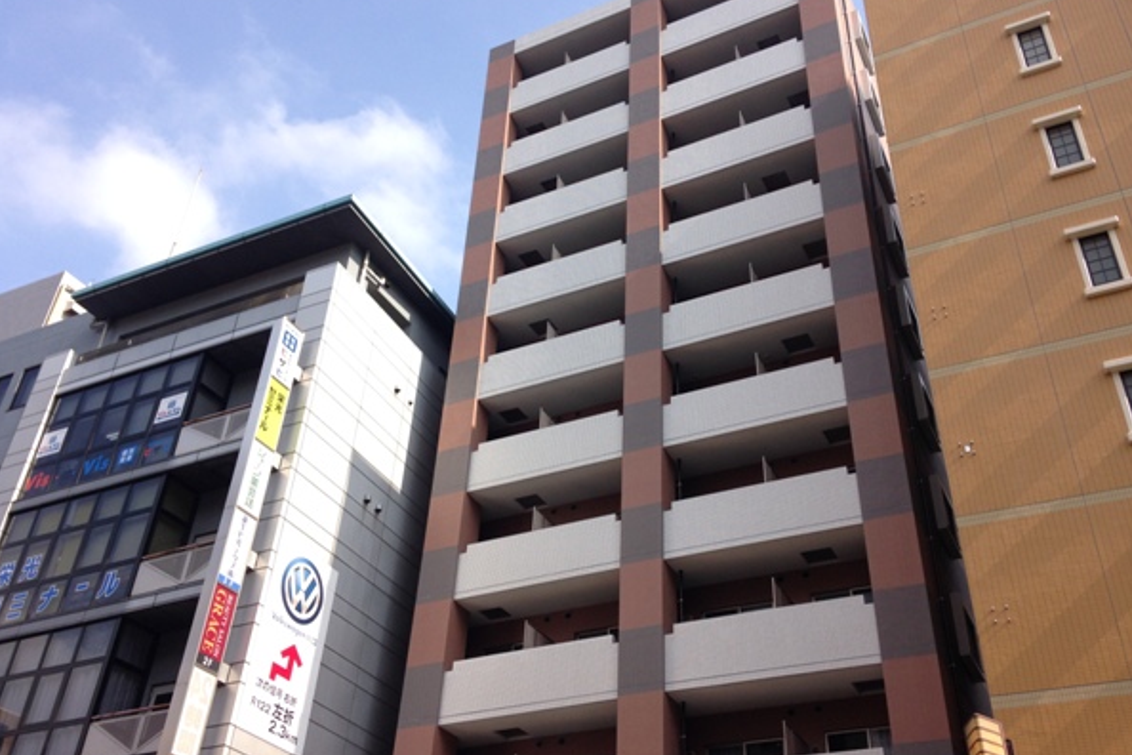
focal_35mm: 37
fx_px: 1163
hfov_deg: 51.9
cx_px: 595
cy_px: 368
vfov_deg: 35.9
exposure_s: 1/874
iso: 50
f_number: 2.4
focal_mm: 4.12
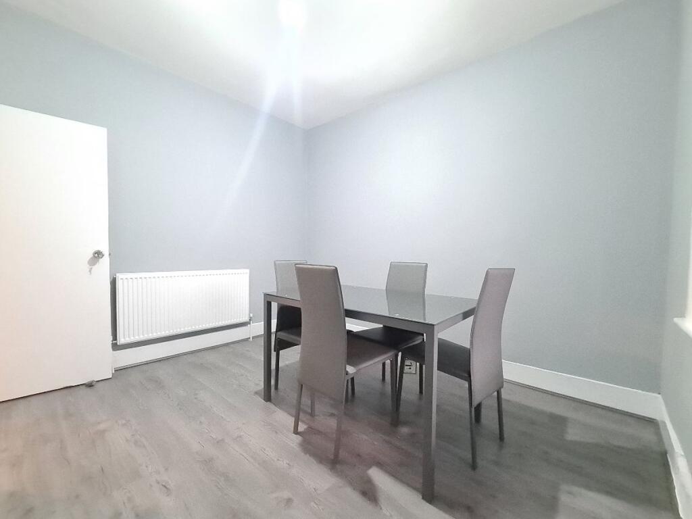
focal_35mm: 13
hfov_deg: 106.2
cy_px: 260
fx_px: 260
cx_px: 346
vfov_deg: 89.9
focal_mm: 2.2
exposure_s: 1/25
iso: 2500
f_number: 2.2
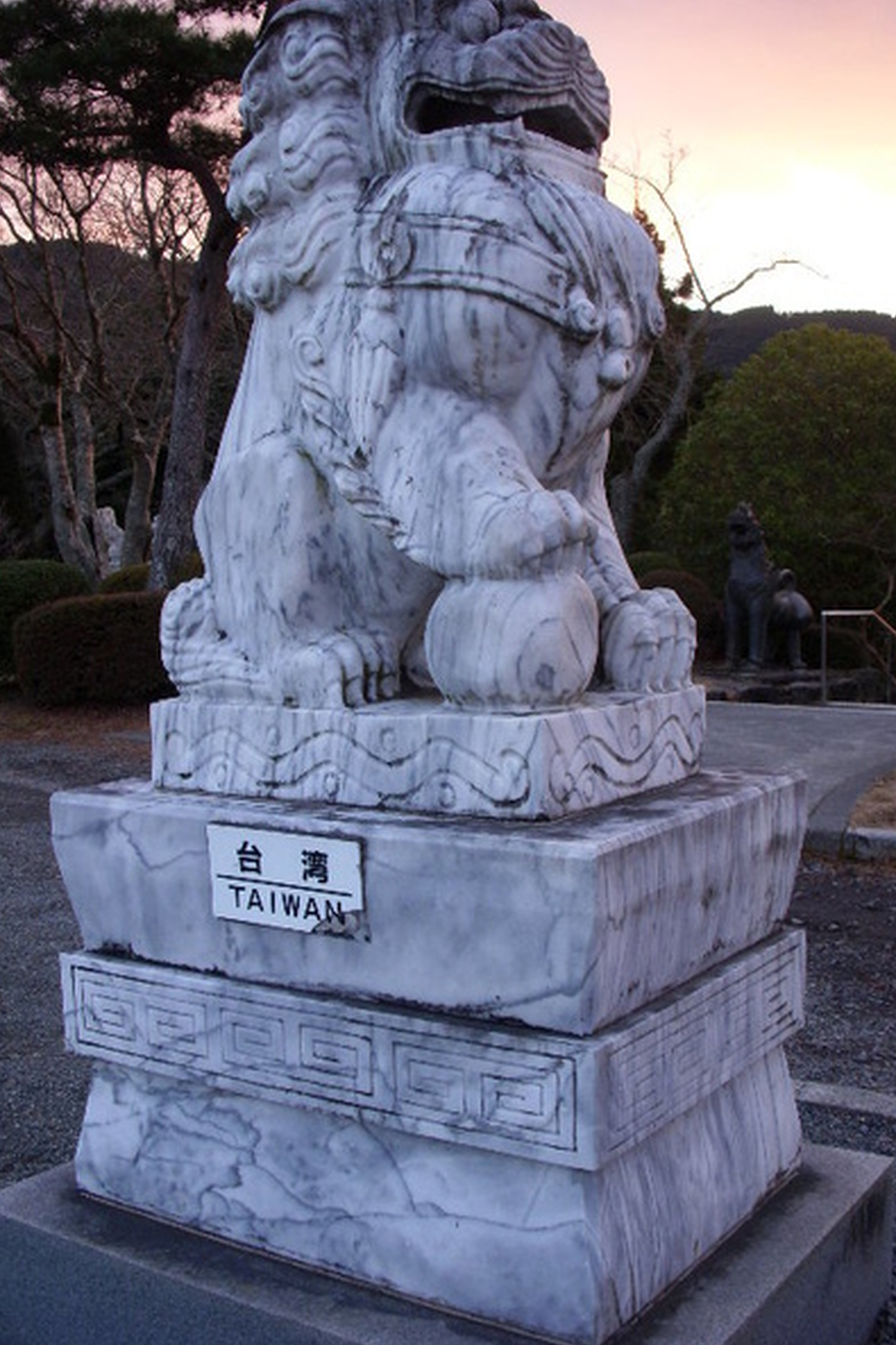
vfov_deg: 48.5
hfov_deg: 33.4
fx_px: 1494
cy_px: 671
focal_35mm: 40
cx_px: 458
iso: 100
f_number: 3.3
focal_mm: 6.3
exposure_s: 1/30
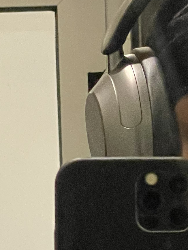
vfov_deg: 8.2
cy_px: 217
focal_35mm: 241
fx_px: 1746
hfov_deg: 6.1
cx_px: 229
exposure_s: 1/50
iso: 250
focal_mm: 6
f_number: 2
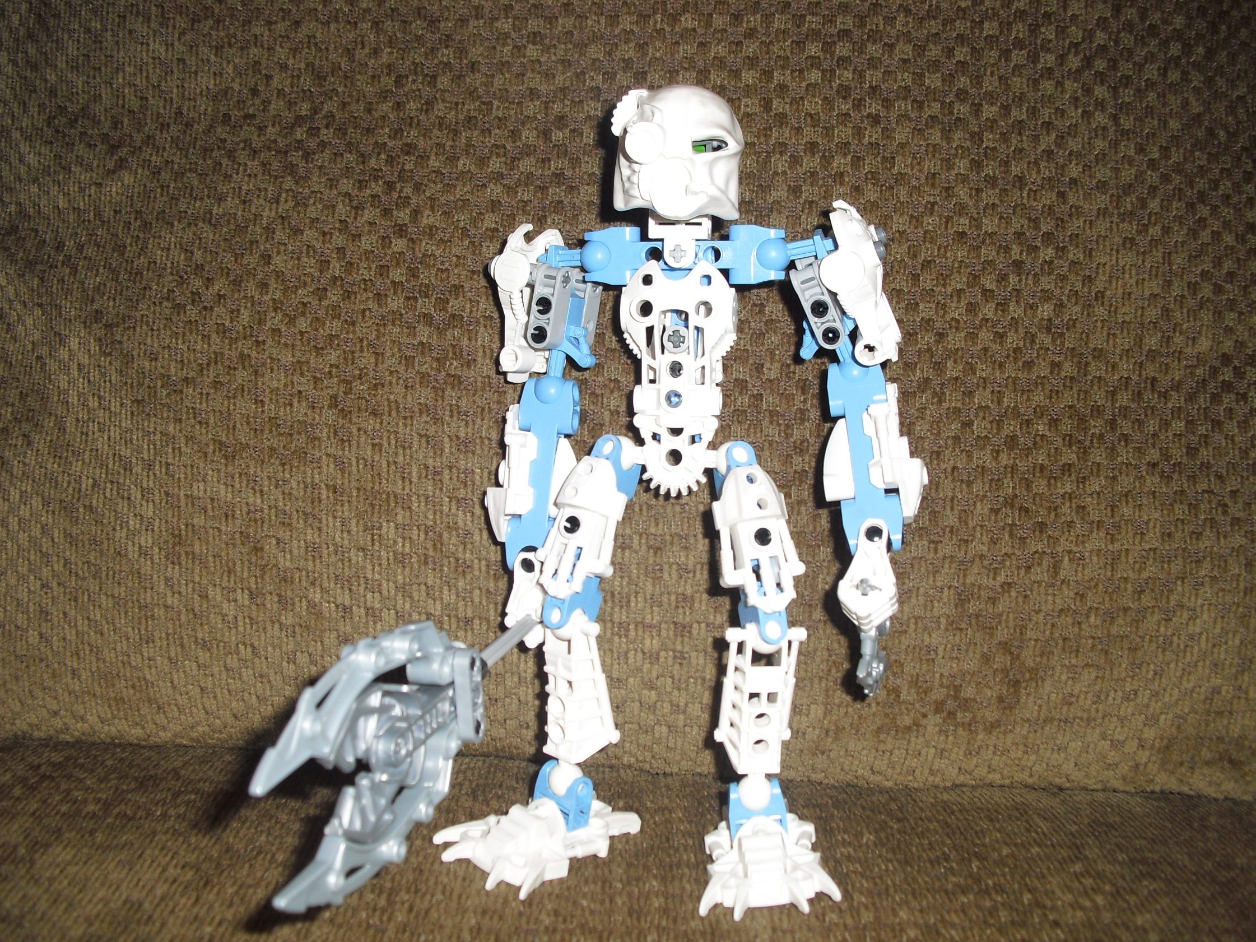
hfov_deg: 50.1
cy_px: 477
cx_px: 613
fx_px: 1342
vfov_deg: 38.7
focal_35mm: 37
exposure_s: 1/60
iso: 100
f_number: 3.1
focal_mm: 6.3
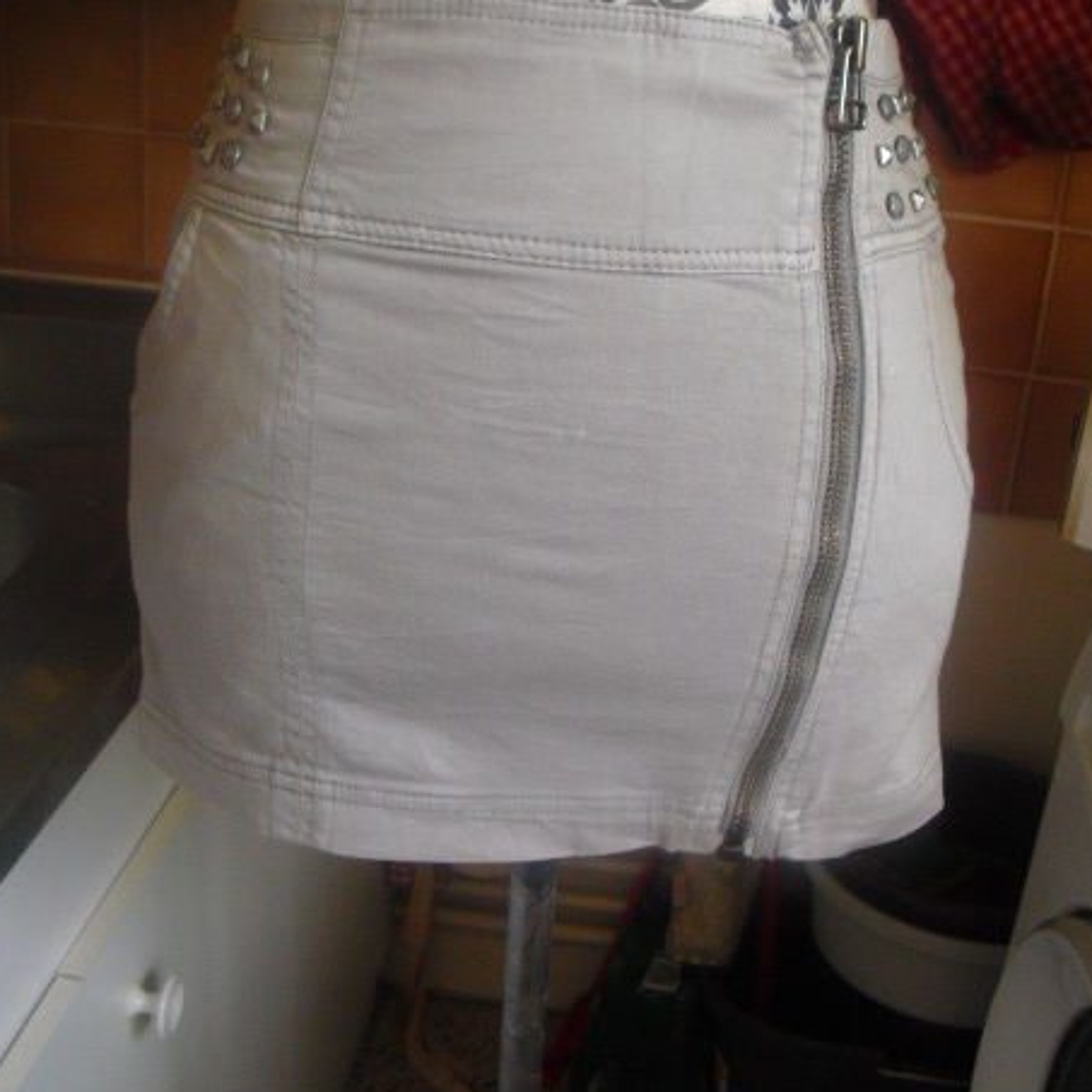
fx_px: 1606
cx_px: 569
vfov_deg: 37.4
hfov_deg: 37.5
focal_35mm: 45
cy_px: 424
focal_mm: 6.3
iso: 400
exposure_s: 1/125
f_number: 3.1
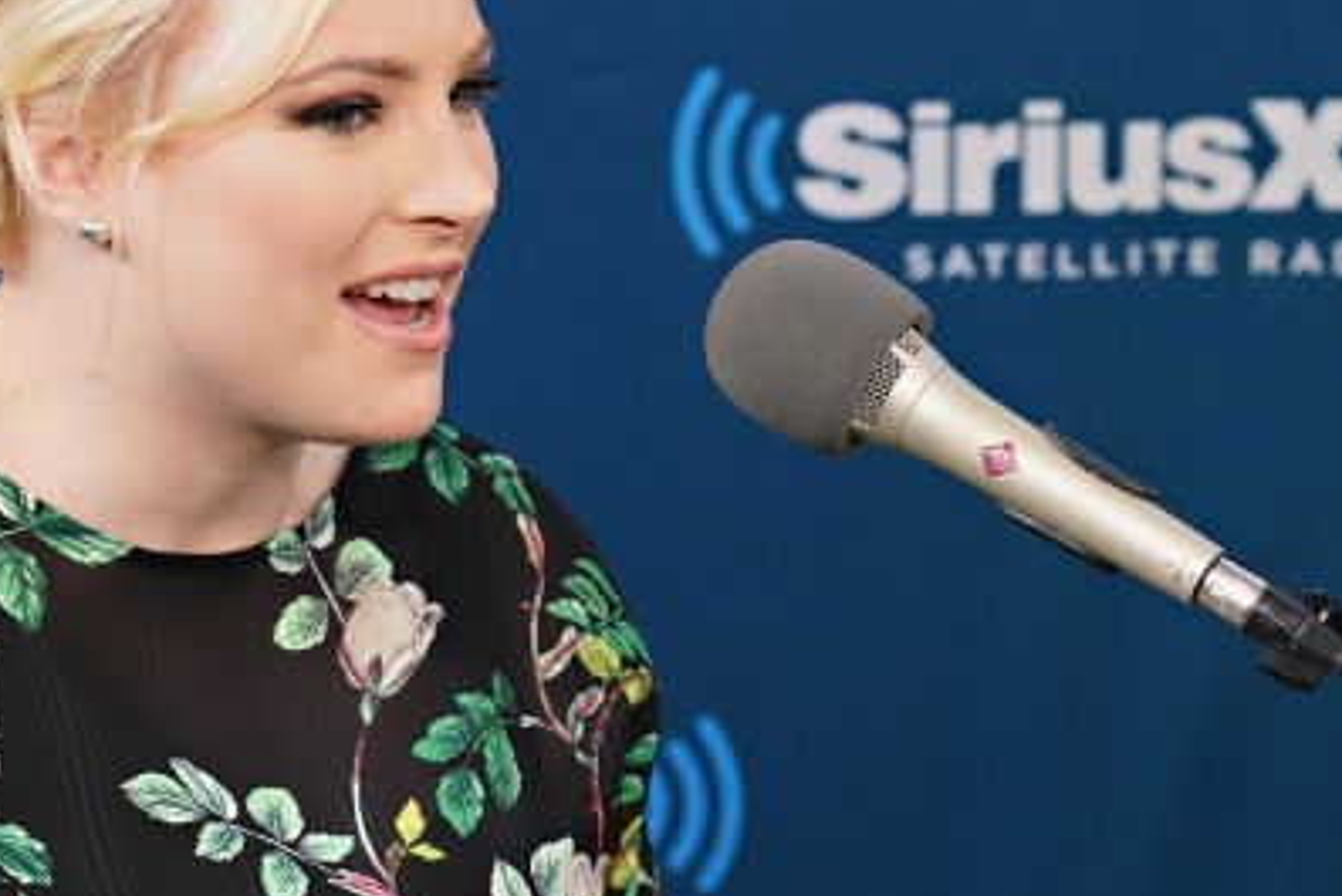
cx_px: 463
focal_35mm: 271
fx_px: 10105
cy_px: 776
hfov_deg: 7.6
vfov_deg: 5.1
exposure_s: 1/250
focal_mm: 105
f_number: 5
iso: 2000
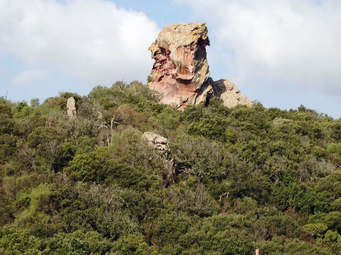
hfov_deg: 22.0
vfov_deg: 16.6
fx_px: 877
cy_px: 128
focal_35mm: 89
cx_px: 170
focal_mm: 14.6
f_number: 7
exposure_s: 1/125
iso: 50
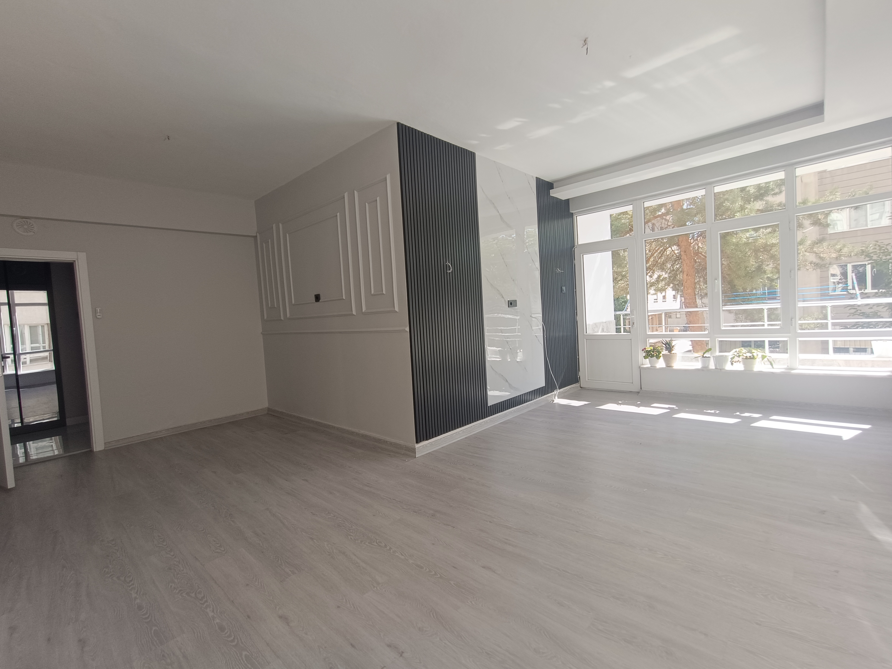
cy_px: 334
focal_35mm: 16
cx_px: 446
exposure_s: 1/100
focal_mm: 1.66
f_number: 2.2
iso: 61
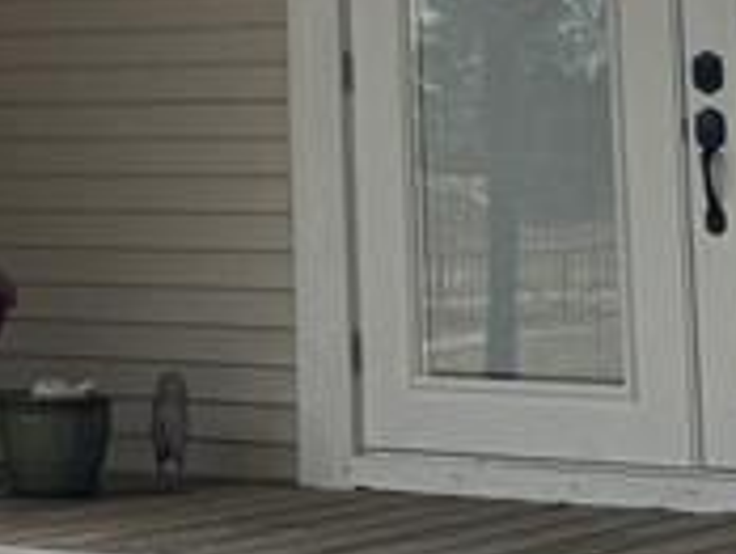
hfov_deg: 13.5
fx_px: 3002
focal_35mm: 141
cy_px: -254
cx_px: -220
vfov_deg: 10.2
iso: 80
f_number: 1.78
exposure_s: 1/3597
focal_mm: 6.76
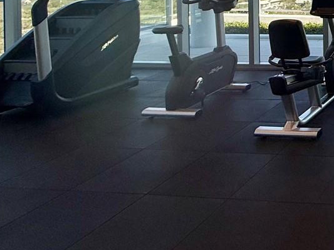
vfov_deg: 29.8
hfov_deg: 31.6
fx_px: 405
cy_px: -44
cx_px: 456
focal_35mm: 42
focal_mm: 2.22
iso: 50
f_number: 2.2
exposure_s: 1/433
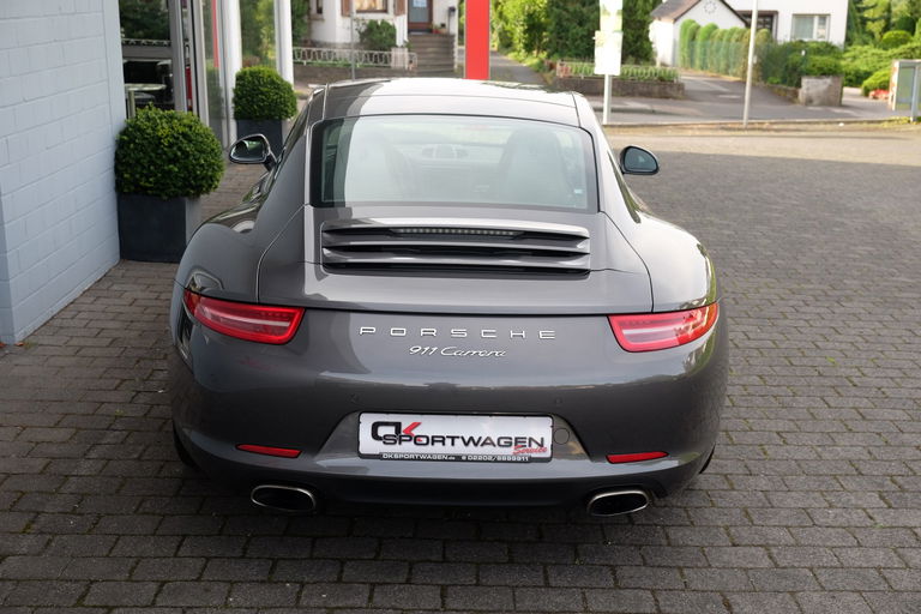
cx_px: 460
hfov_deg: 43.6
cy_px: 307
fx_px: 1151
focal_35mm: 45
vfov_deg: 29.9
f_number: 5
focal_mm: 30.2
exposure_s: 1/150
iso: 200
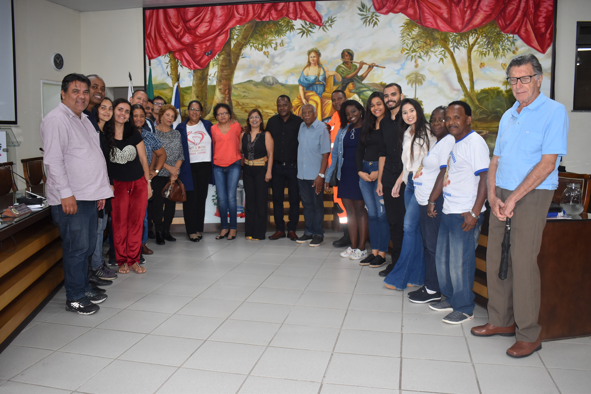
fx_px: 517
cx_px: 296
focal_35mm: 32
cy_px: 197
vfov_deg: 41.7
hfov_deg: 59.5
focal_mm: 21
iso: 800
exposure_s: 1/80
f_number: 4.5
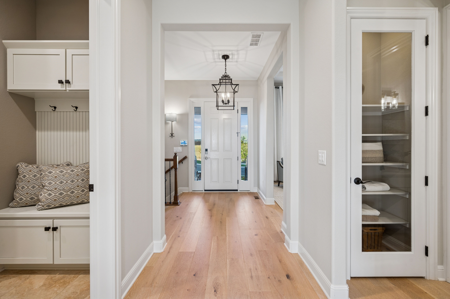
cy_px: 150
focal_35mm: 15
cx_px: 225
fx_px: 187
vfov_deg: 77.2
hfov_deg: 100.4
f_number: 9
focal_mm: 15
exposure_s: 1/40
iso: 400
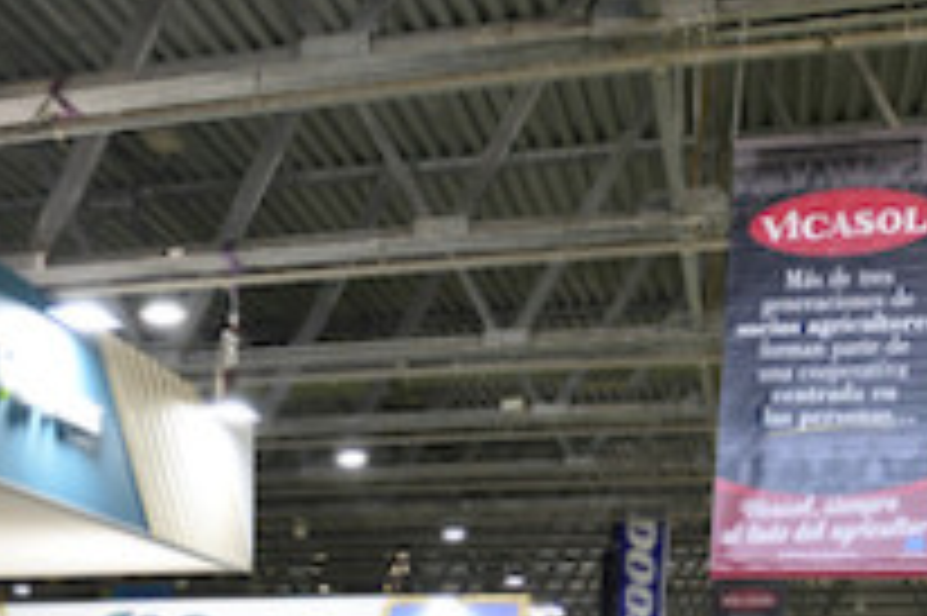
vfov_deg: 16.5
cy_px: 1054
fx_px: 1827
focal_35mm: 71
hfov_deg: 27.8
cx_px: 158
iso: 500
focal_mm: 19
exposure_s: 1/100
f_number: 4.5
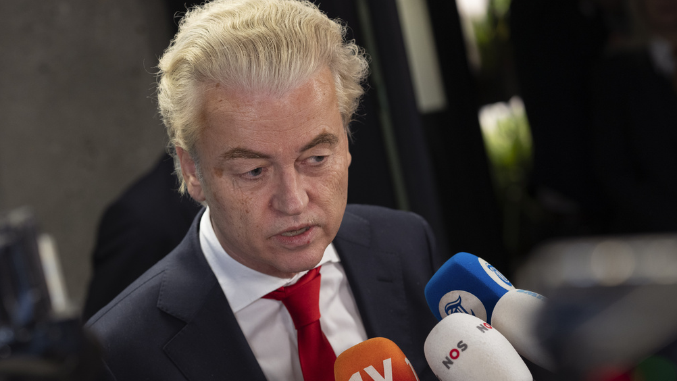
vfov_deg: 13.3
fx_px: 1634
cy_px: 217
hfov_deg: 23.4
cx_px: 334
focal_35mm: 91
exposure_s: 1/250
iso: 1600
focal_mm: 85
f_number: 3.5
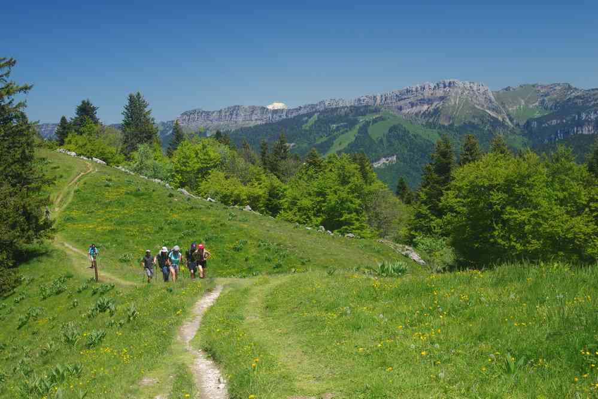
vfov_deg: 23.8
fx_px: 947
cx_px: 299
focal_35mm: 57
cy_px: 200
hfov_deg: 35.1
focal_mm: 38
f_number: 11
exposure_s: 1/80
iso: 200
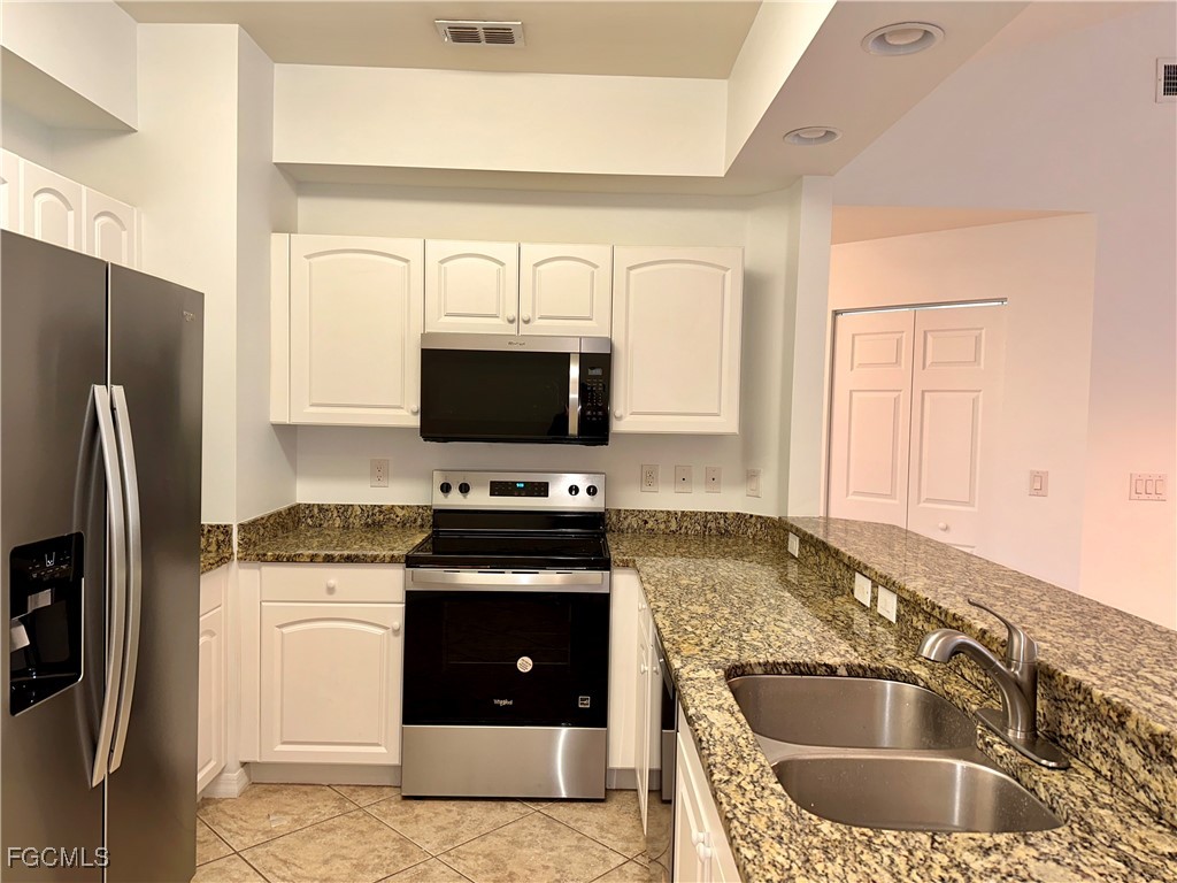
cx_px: 588
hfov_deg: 71.6
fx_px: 816
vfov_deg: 56.8
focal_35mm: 24
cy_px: 442
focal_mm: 6.86
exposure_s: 1/27
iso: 80
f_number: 1.78
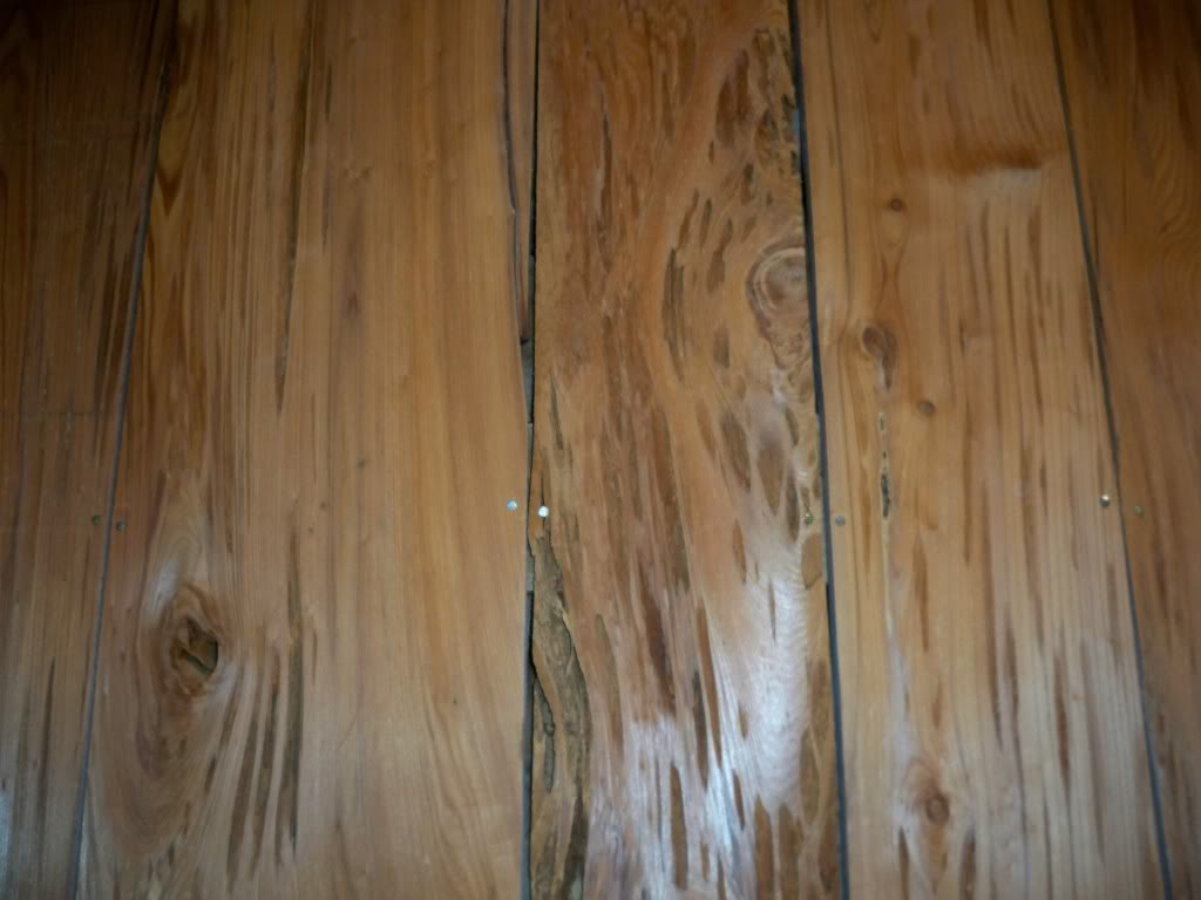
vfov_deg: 40.7
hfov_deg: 52.6
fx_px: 1214
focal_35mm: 35
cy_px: 450
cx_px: 600
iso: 200
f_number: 3.1
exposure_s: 1/60
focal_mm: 6.3
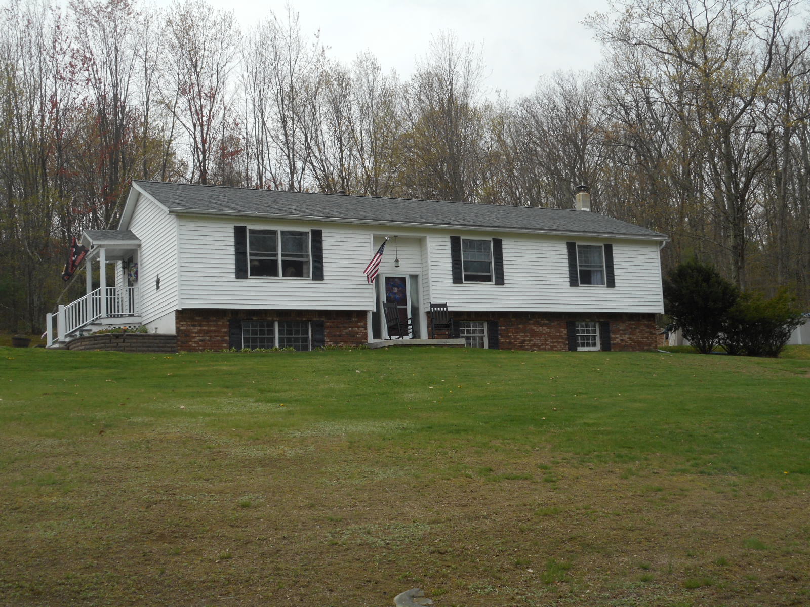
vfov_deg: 32.9
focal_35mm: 44
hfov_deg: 42.9
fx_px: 1030
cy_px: 304
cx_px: 405
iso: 80
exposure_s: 1/400
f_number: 4.7
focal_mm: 7.9
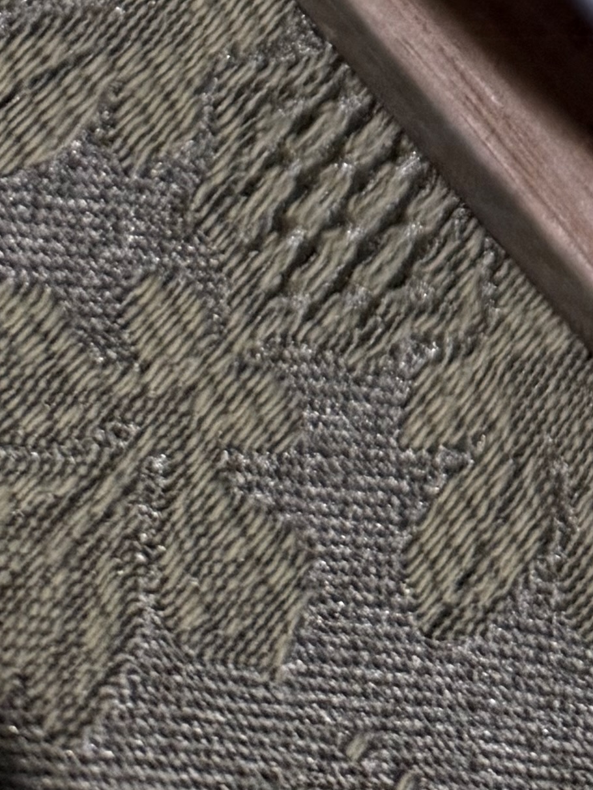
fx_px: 2581
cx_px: 953
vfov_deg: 13.8
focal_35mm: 113
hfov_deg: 12.3
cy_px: -954
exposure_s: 1/60
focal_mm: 6.76
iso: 320
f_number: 1.78
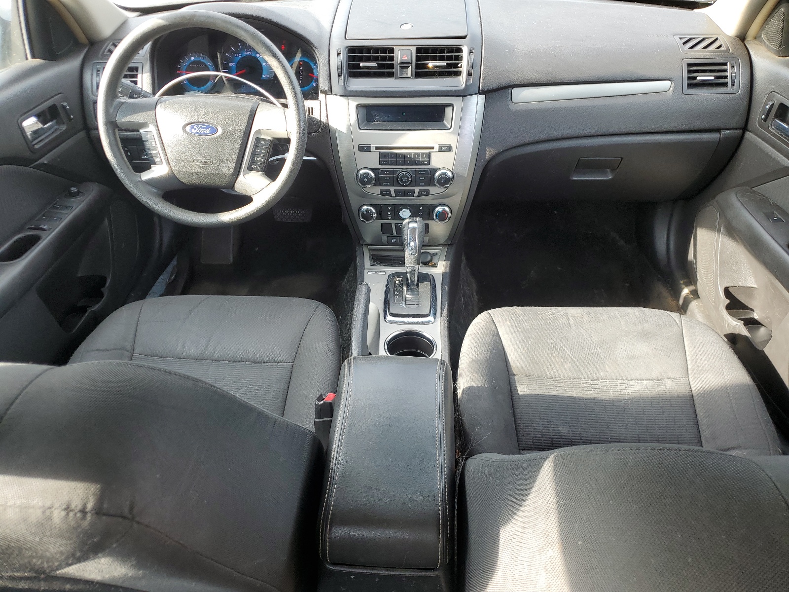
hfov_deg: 67.3
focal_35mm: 26
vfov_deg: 53.1
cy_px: 296
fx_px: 593
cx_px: 394
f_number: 1.5
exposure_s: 1/164
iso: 50
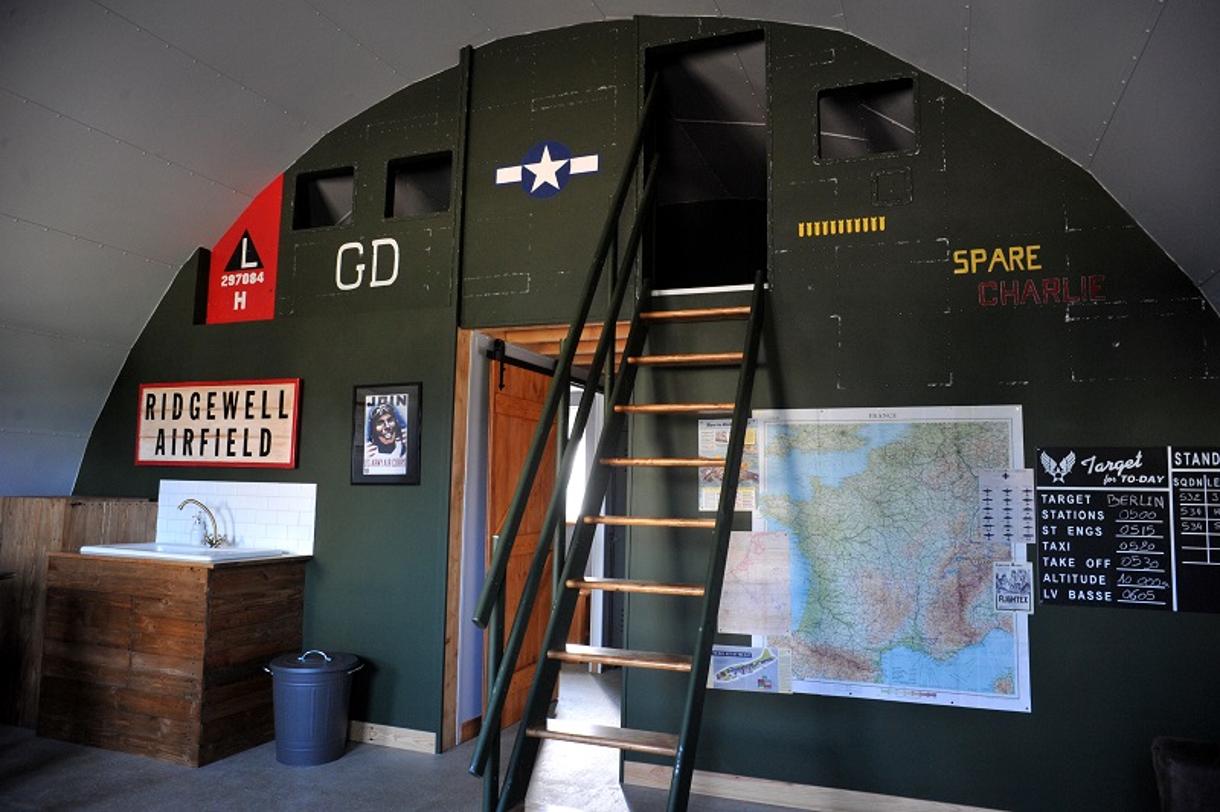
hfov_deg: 73.8
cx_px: 610
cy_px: 406
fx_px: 813
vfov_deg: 53.1
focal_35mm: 24
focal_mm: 24
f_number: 8
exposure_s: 1/20
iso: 2000
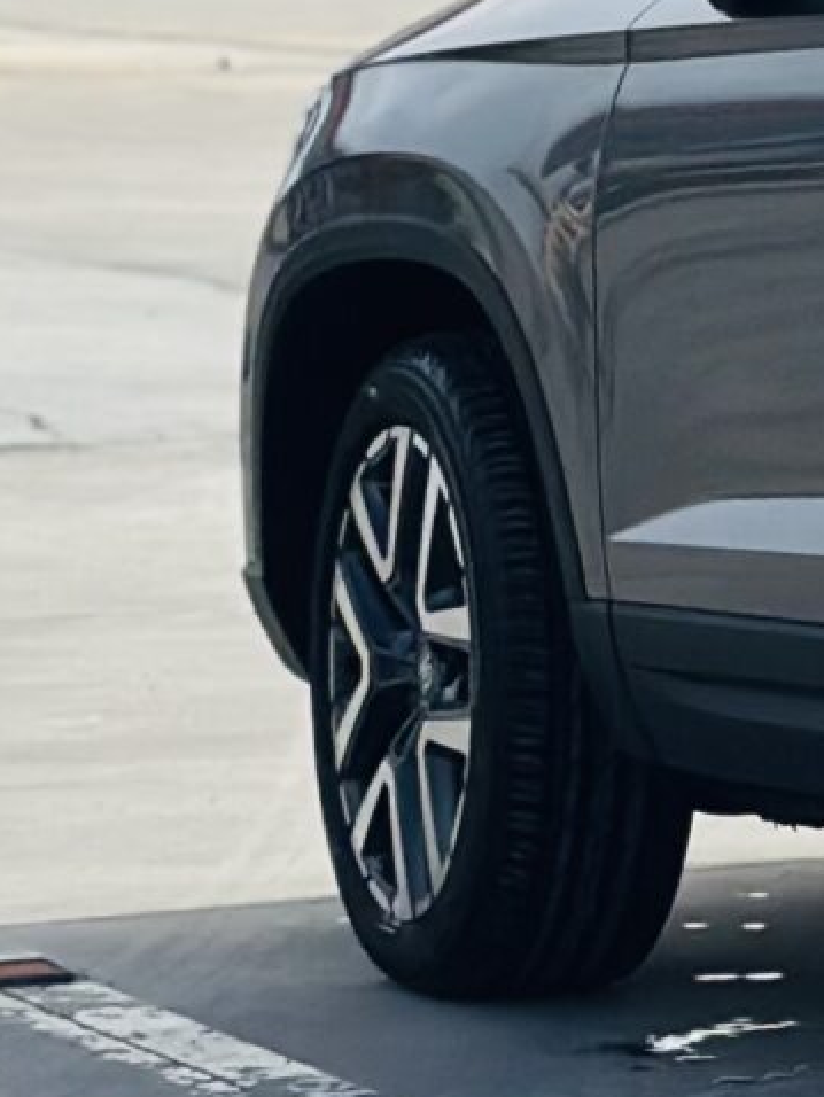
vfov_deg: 7.7
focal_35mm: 257
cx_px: 2197
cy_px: 103
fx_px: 8150
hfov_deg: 5.5
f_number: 1.78
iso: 100
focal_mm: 6.86
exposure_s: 1/7092
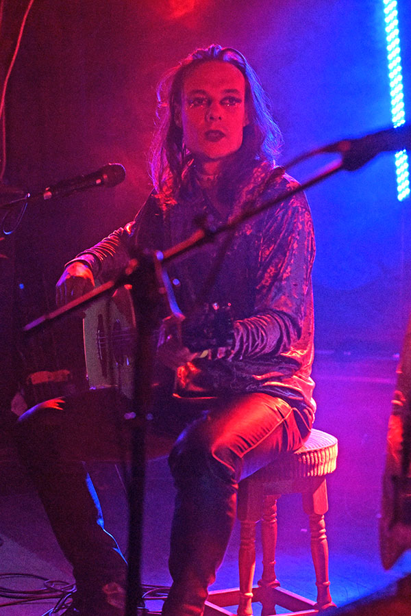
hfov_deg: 27.0
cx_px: 206
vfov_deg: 39.6
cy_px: 308
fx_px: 856
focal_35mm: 50
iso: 6400
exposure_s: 1/400
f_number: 2.8
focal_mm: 50
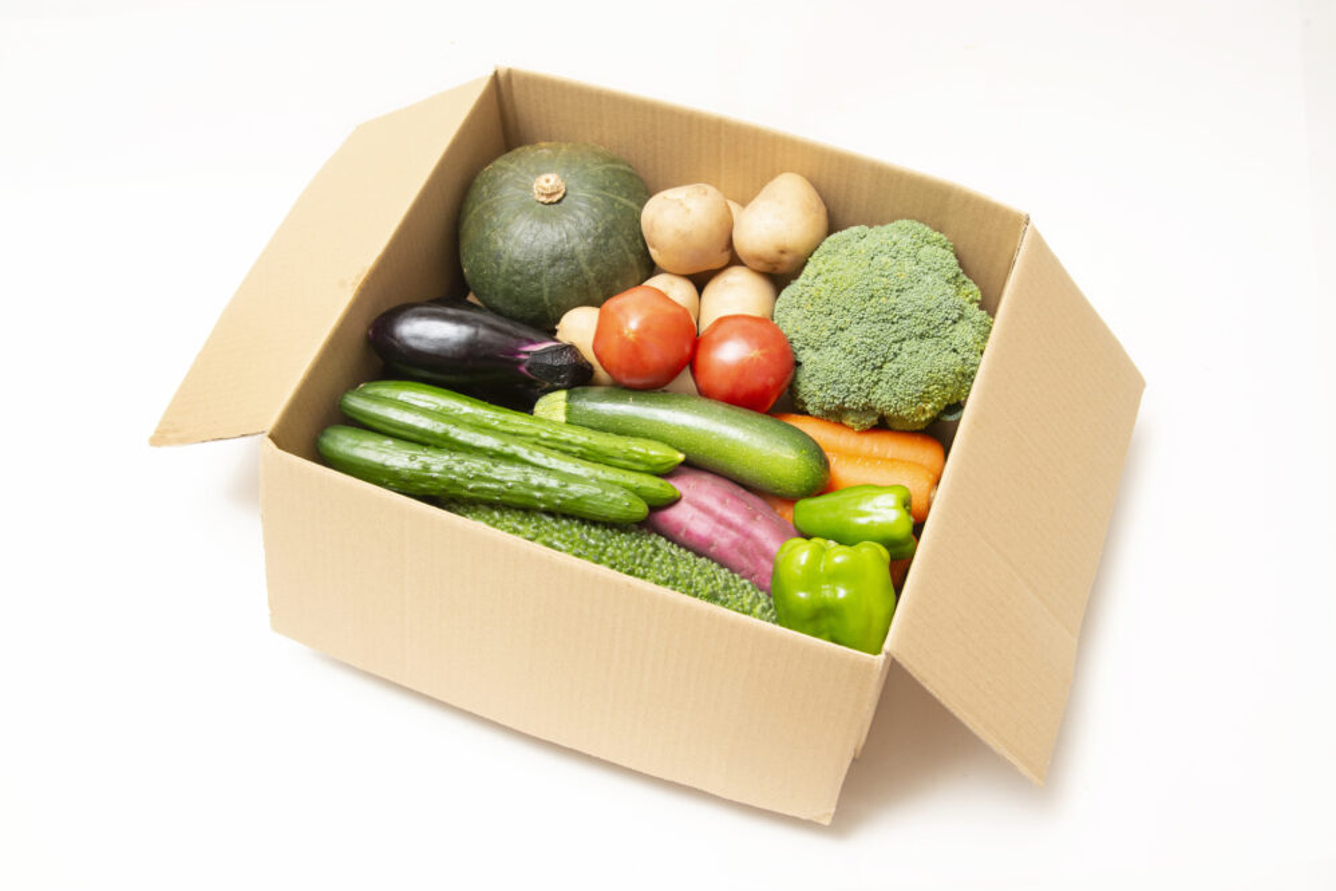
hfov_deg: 49.6
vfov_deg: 34.2
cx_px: 653
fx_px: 1447
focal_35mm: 39
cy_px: 441
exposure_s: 1/40
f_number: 10
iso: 640
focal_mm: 38
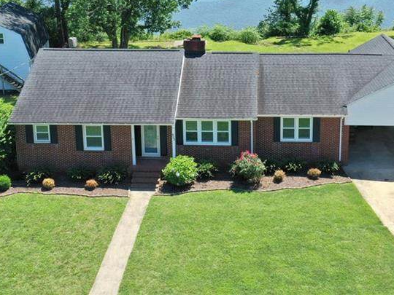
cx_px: 236
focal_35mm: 51
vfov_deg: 27.8
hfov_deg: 37.4
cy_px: 47
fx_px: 580
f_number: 5
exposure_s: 1/320
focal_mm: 10.26
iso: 100
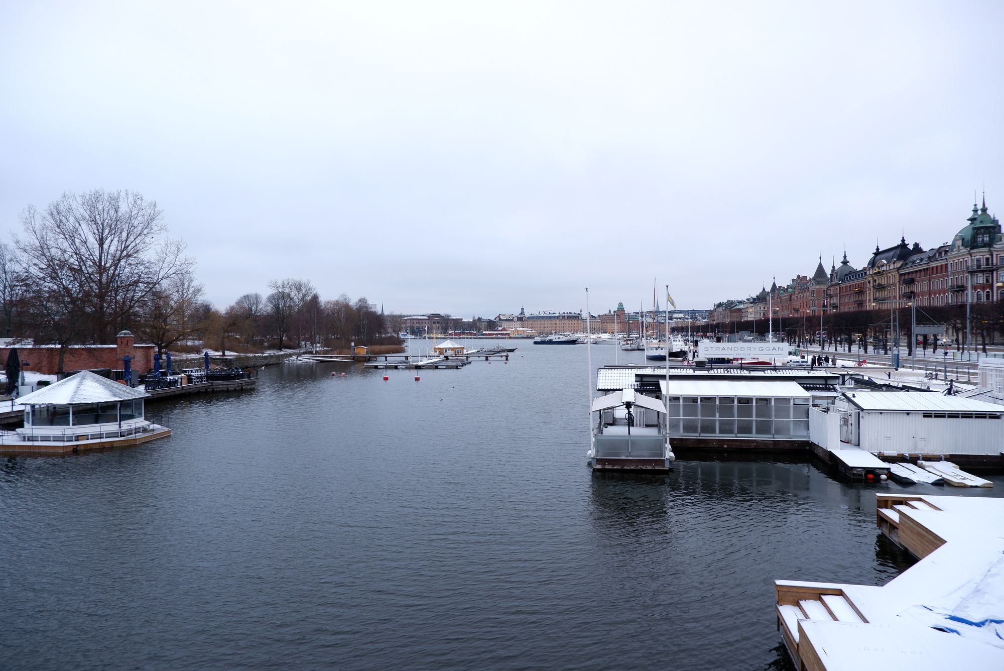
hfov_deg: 76.1
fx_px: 642
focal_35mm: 23
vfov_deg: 55.2
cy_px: 336
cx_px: 502
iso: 200
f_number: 3.5
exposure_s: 1/45
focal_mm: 15
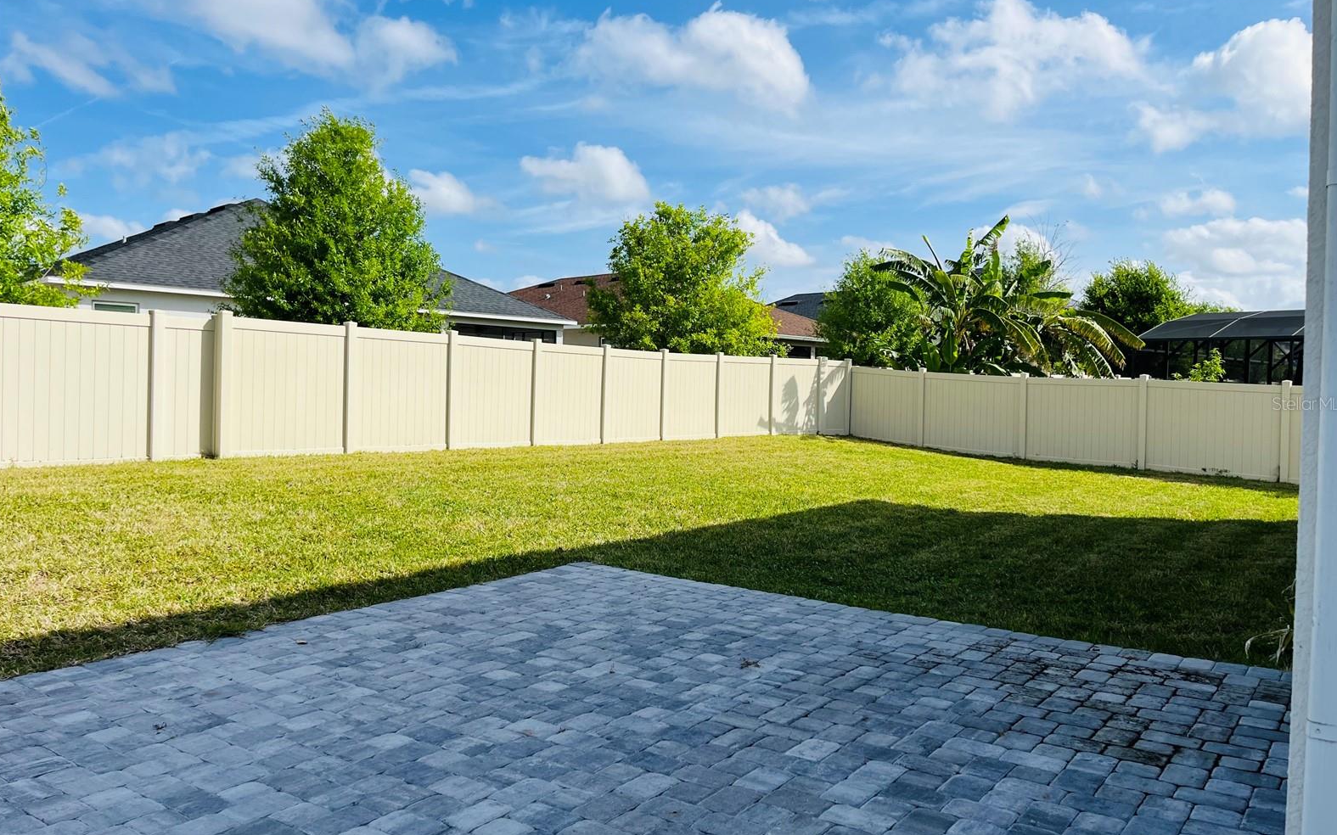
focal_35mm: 28
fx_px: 1020
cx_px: 673
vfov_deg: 44.5
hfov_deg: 66.5
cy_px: 403
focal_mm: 5.1
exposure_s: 1/5076
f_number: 1.6
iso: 50
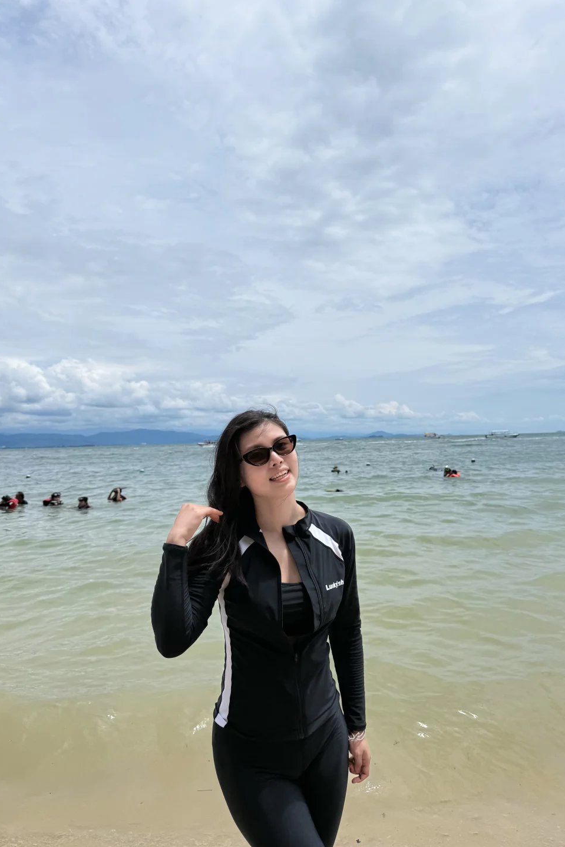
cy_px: 424
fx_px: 588
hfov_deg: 51.3
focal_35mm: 25
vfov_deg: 71.5
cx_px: 293
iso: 80
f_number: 1.78
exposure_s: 1/14286
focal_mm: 6.76
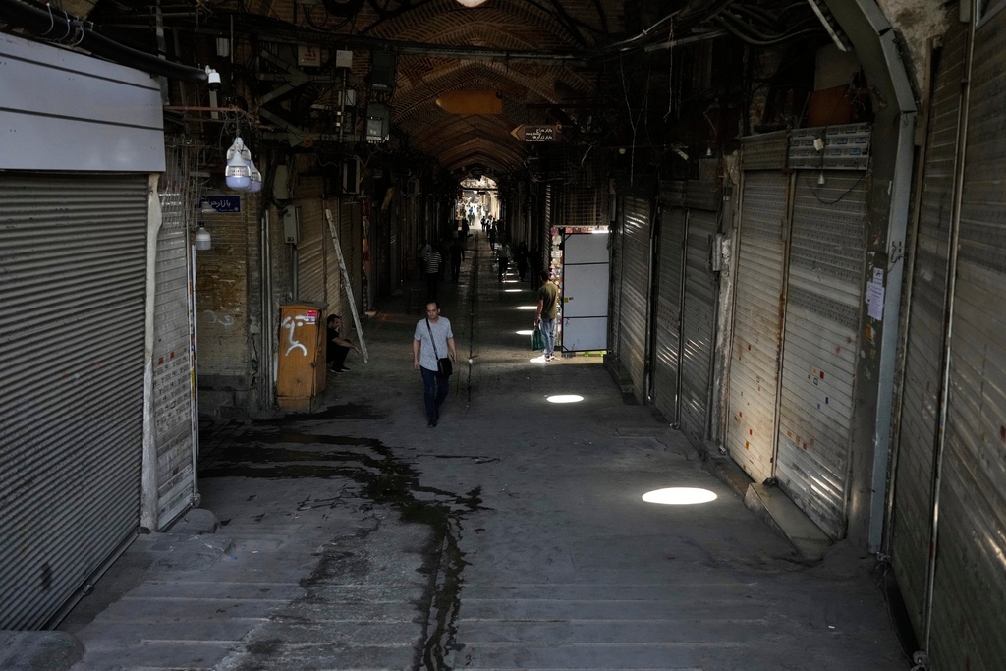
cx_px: 503
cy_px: 336
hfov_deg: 55.8
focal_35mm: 34
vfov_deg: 38.9
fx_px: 950
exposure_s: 1/800
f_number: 4.5
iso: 3200
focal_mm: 34
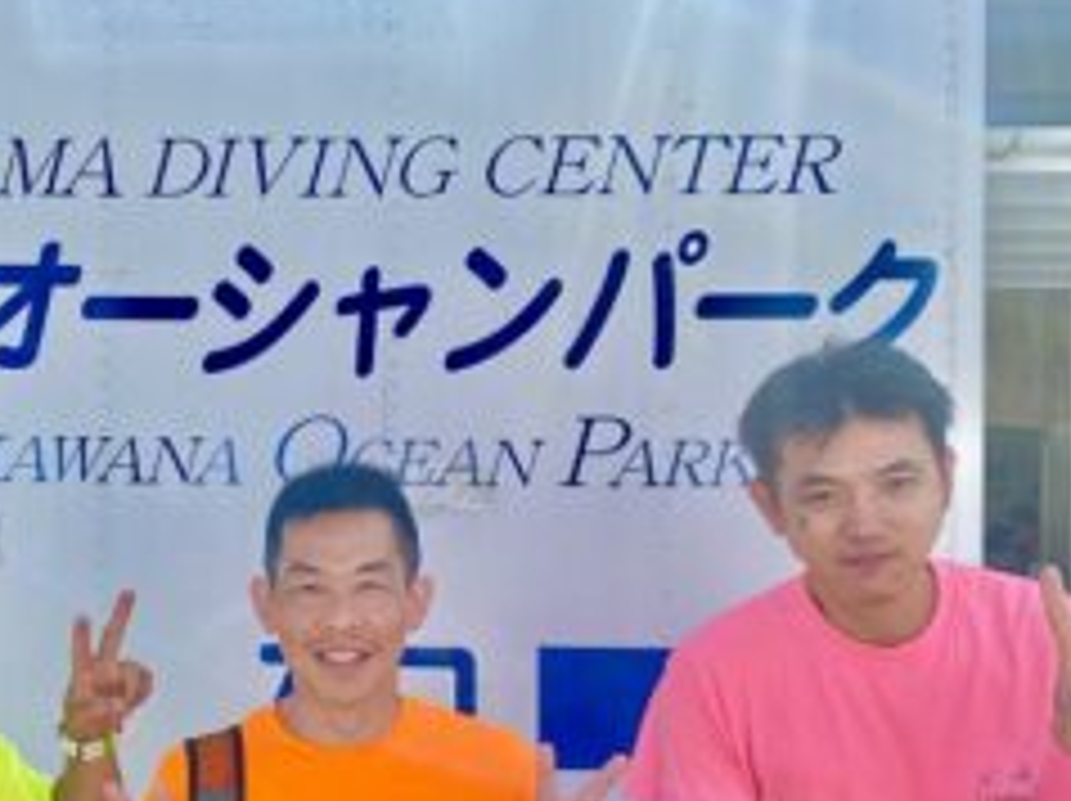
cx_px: 299
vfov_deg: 34.7
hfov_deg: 44.6
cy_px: 538
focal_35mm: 41
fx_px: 1267
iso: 32
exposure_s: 1/1898
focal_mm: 4.25
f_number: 1.8
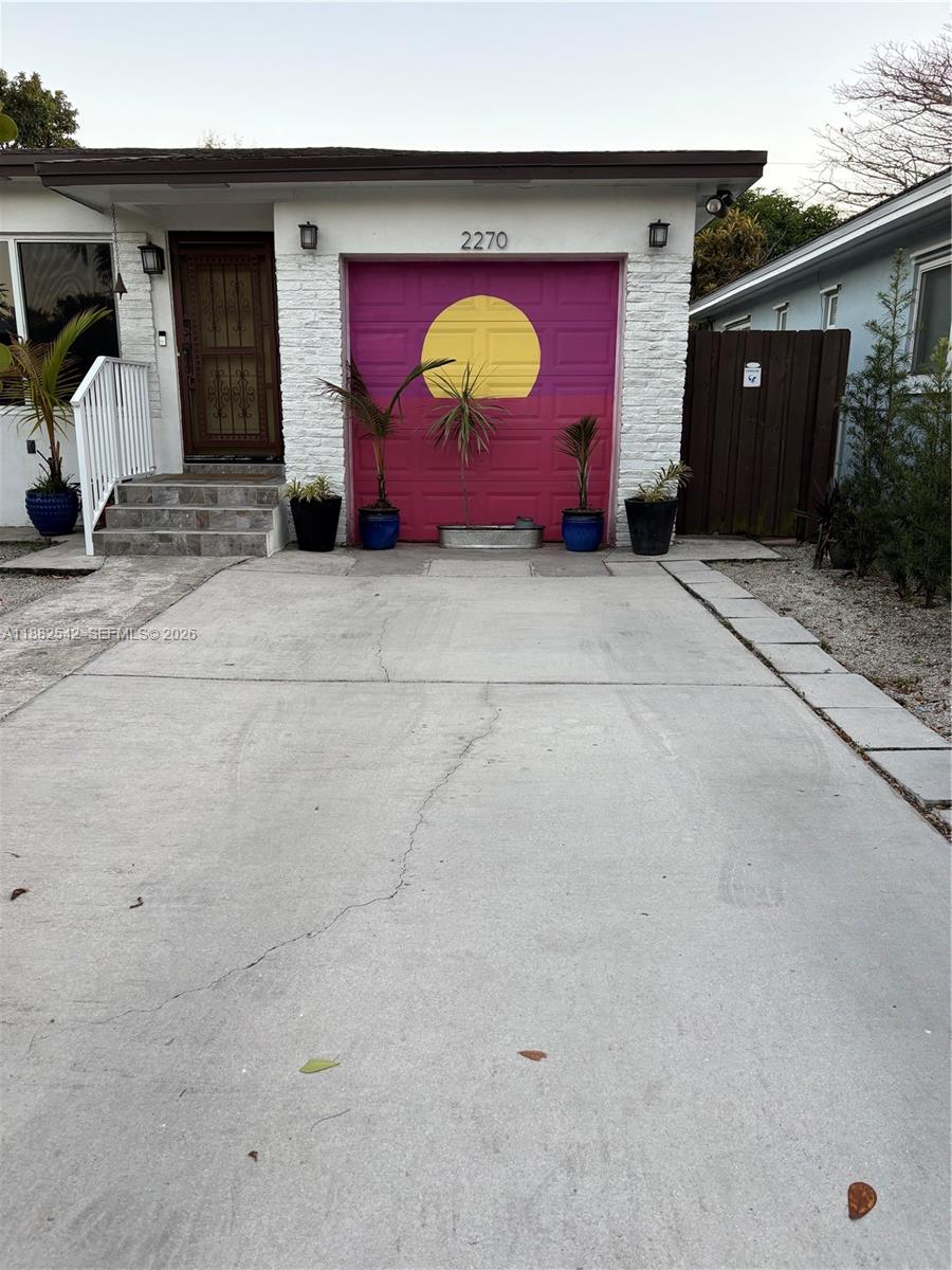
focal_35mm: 26
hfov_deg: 53.1
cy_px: 635
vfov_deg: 67.3
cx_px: 476
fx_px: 953
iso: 64
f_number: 1.6
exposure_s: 1/141
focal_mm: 5.96
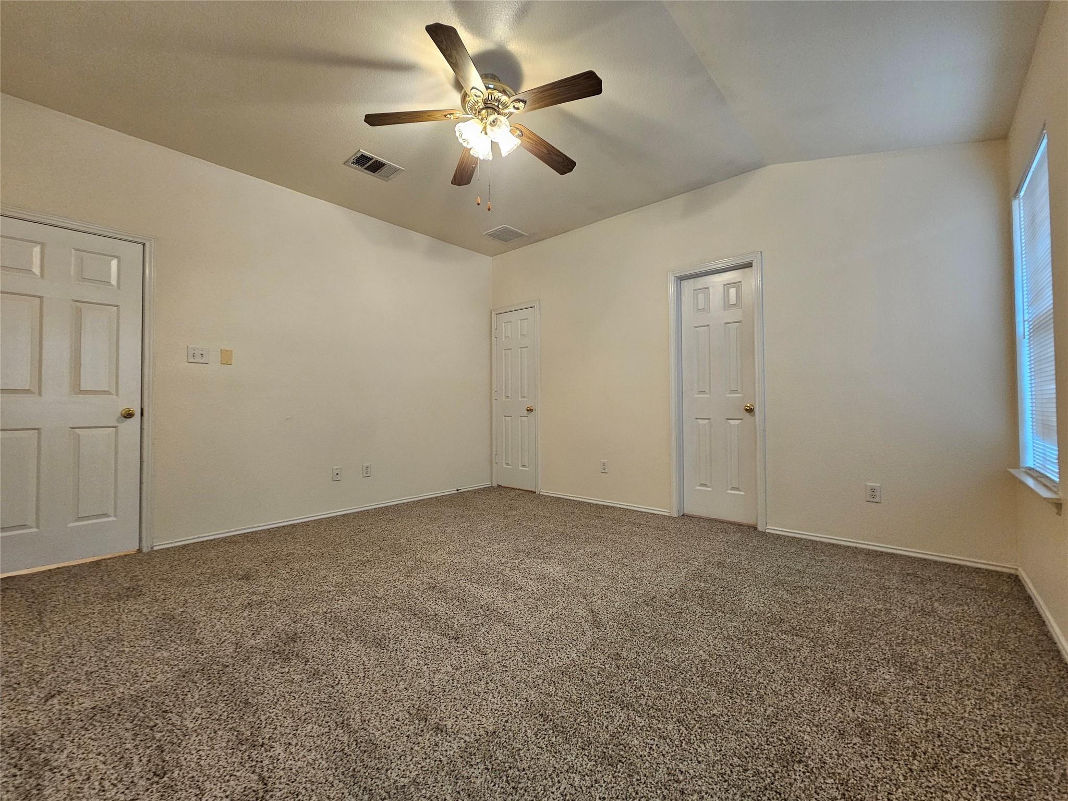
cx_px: 534
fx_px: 401
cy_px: 400
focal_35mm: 13
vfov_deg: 89.9
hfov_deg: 106.2
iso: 320
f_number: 2.2
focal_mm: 2.2
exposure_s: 1/40
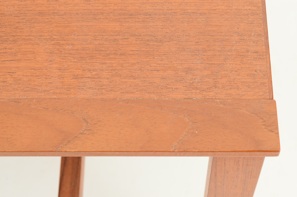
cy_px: 98
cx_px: 148
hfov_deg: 24.7
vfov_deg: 16.5
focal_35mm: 82
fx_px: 679
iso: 320
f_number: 11
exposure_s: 1/60
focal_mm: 55
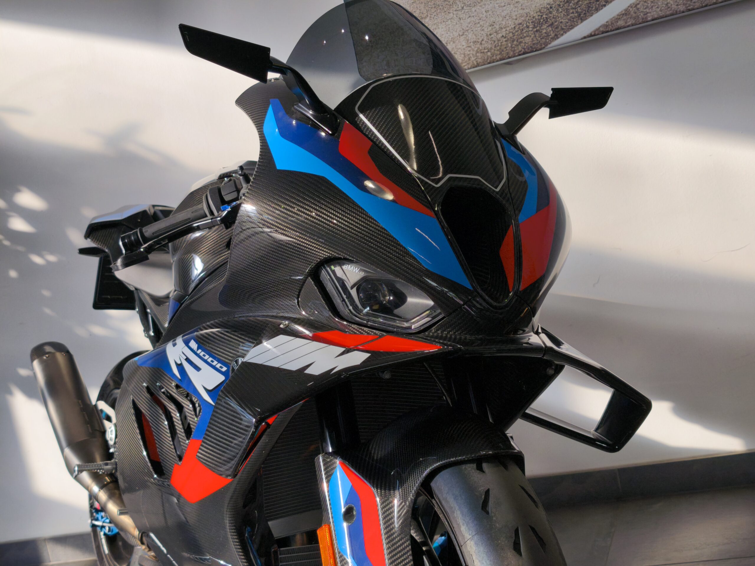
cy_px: 283
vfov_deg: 31.5
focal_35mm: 46
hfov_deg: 41.2
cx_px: 378
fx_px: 1003
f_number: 1.6
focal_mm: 6.57
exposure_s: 1/1465
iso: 50
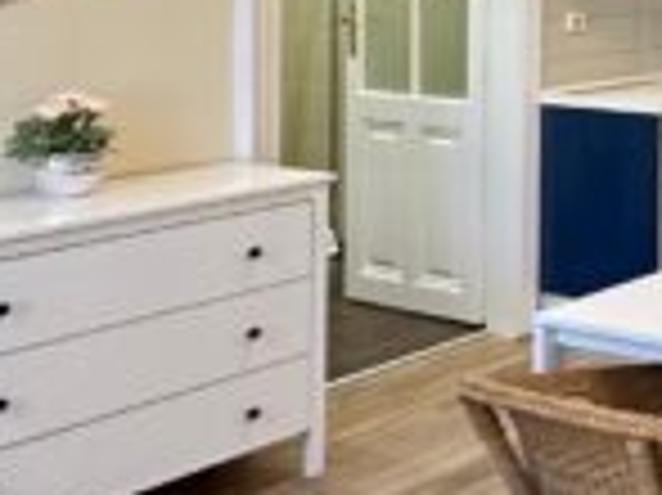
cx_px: 1207
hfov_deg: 20.9
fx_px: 1166
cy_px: -63
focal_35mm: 61
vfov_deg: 22.5
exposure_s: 1/50
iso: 250
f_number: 2.2
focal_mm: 2.22
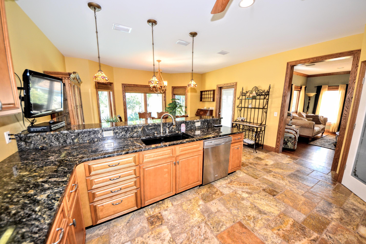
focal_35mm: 12
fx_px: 122
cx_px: 183
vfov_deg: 90.0
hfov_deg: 112.6
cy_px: 122
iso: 500
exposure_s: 1/60
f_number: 4.5
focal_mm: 8
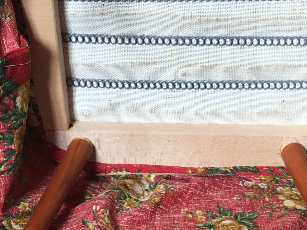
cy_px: 100
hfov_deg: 25.6
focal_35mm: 76
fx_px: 674
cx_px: 184
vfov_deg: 19.4
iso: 25
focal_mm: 3.3
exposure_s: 1/50
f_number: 2.4
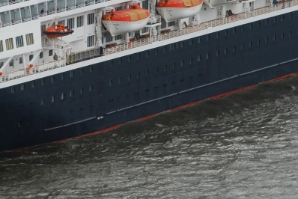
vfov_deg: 3.4
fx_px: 3357
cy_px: -2
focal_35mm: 405
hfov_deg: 5.1
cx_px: 37
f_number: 10
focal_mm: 105
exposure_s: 1/160
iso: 200
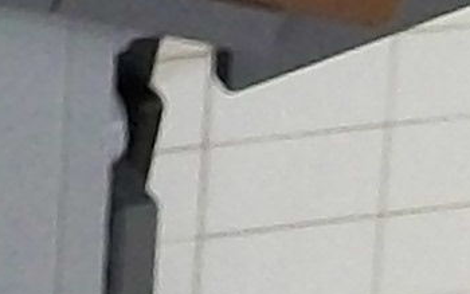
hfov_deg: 5.9
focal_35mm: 356
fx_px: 4561
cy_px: -569
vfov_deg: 3.6
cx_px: -156
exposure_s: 1/8
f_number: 2.7
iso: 190
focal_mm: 6
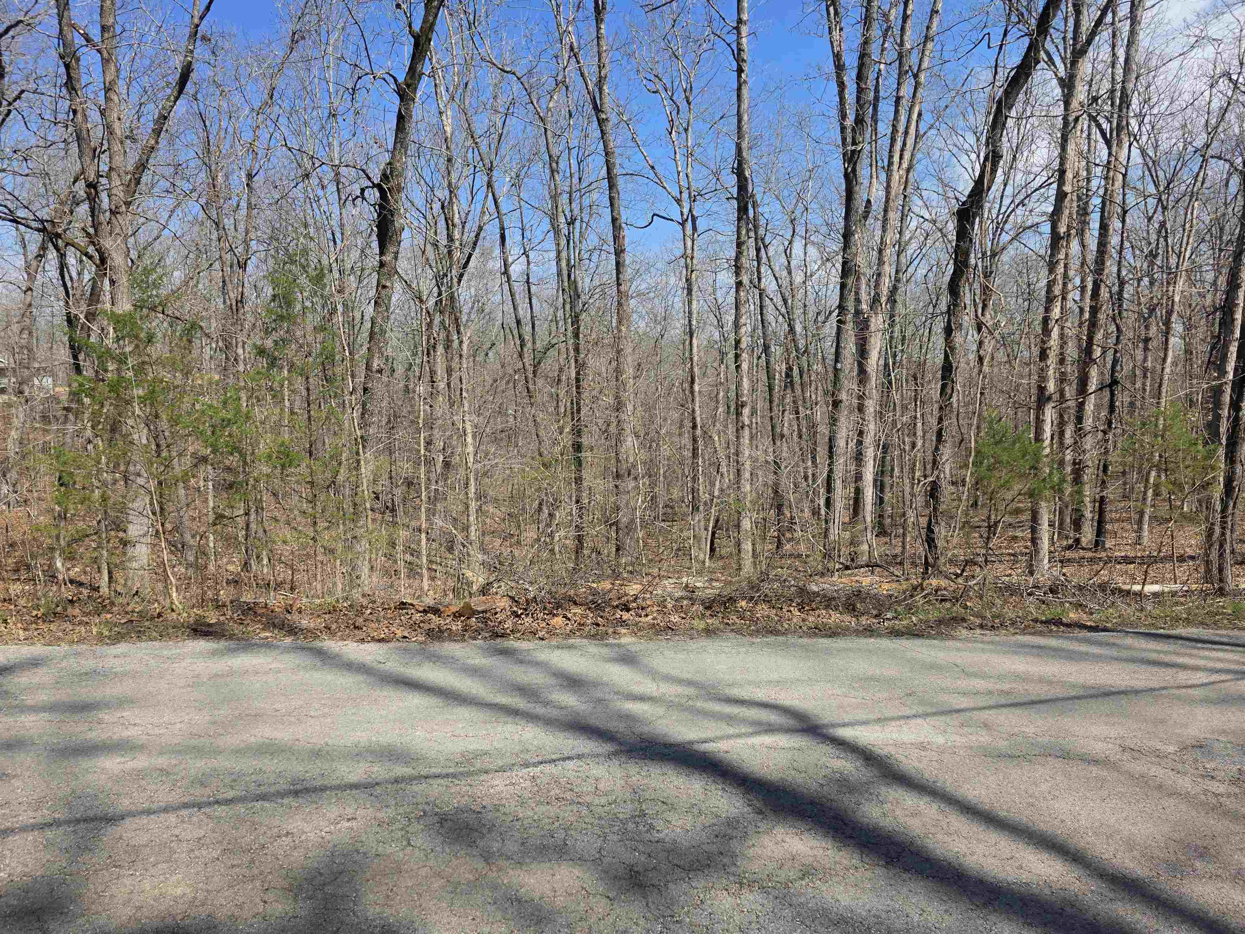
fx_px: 827
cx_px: 622
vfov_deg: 58.9
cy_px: 467
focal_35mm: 23
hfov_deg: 73.9
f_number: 1.7
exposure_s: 1/3972
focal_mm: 6.3
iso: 80
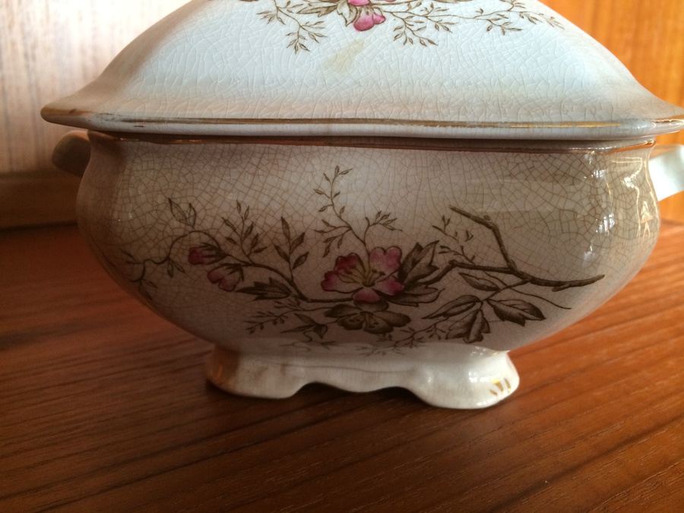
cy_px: 256
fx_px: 593
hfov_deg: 60.0
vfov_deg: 46.8
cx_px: 342
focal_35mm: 30
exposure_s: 1/30
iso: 200
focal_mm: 4.12
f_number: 2.2
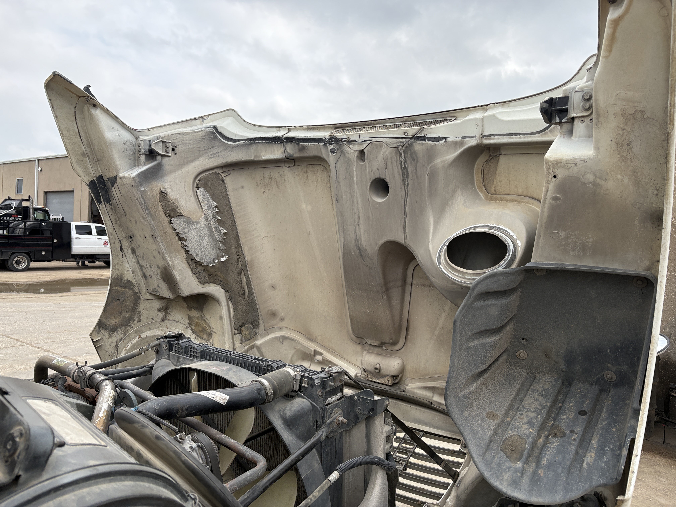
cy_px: 254
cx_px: 338
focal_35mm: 26
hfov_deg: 67.3
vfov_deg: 53.1
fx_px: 508
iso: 50
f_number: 1.6
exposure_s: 1/2747
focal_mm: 5.96
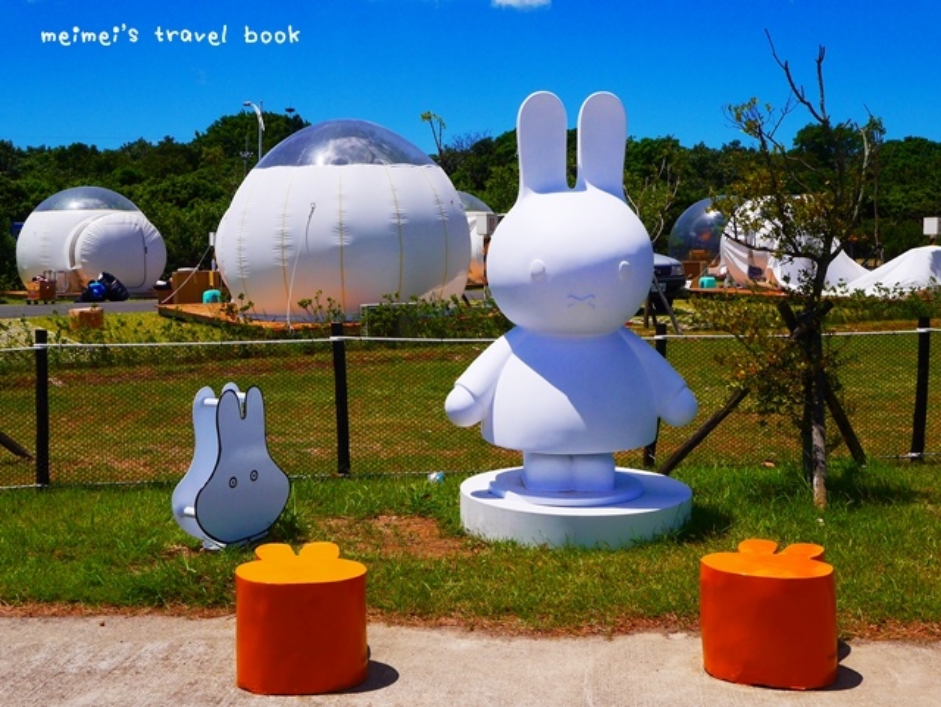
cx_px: 470
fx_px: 1251
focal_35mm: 46
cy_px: 354
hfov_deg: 41.2
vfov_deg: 31.6
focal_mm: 23
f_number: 13
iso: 160
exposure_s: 1/500
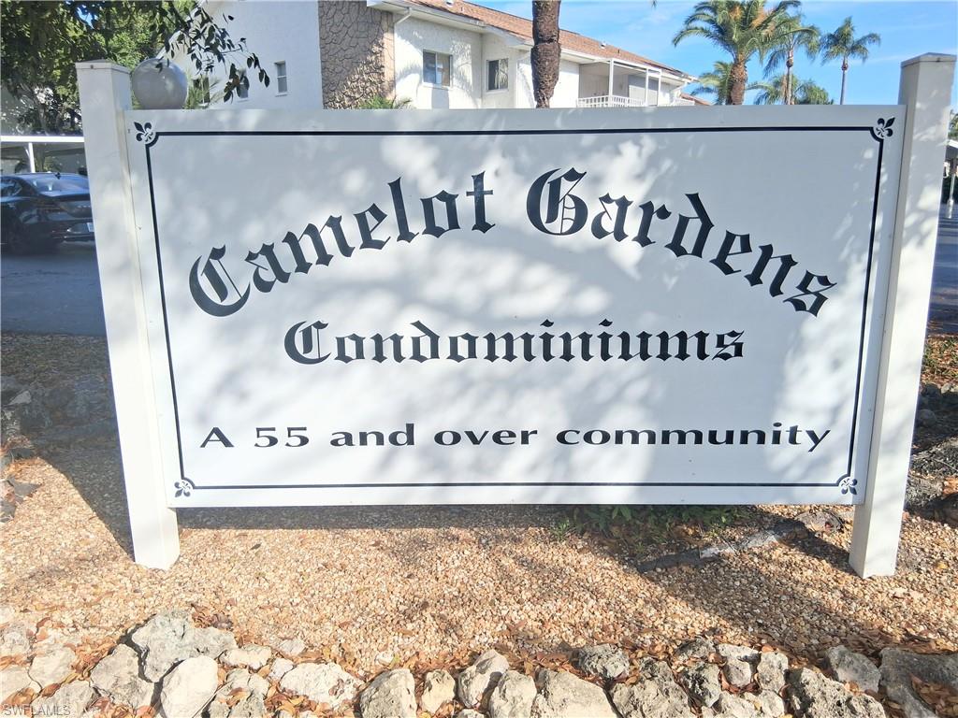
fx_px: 720
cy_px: 359
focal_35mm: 26
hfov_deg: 67.3
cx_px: 479
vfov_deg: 53.1
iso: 25
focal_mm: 3.98
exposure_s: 1/755
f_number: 1.8
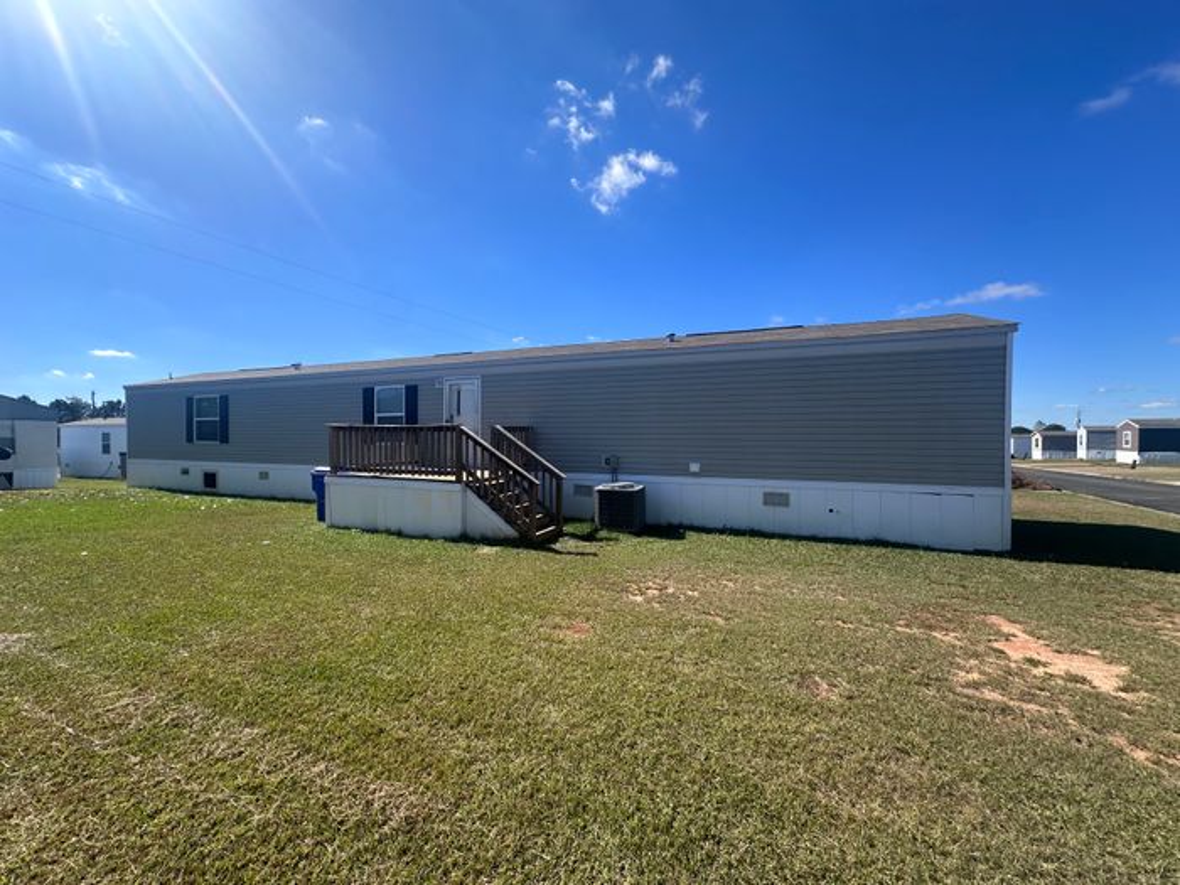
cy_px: 442
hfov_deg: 102.1
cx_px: 590
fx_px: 477
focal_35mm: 14
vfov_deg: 85.7
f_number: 2.2
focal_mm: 2.22
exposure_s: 1/1575
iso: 50
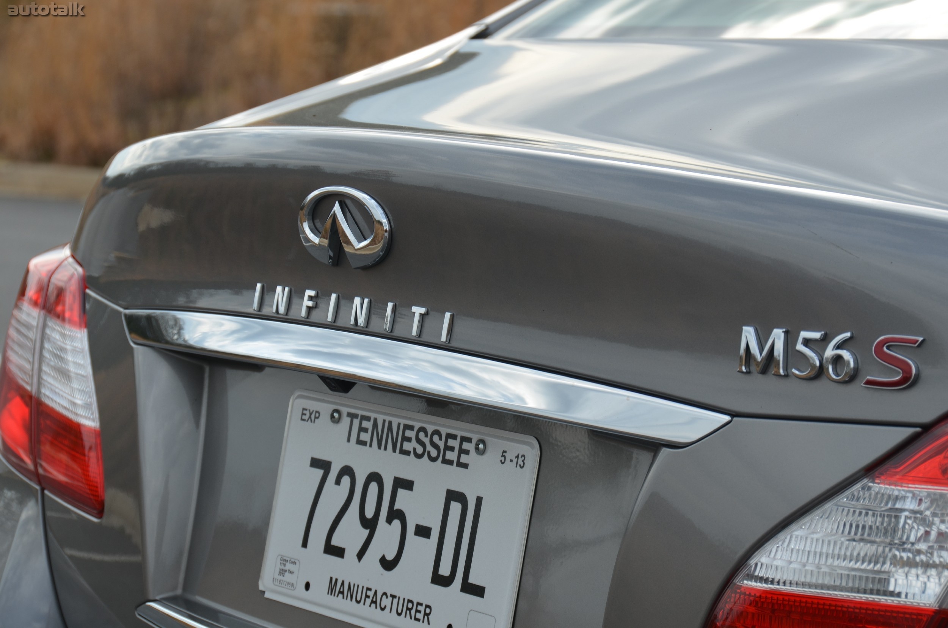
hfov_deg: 16.7
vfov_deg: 11.1
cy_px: 314
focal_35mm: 123
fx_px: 3232
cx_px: 474
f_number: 8
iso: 140
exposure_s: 1/250
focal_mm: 82
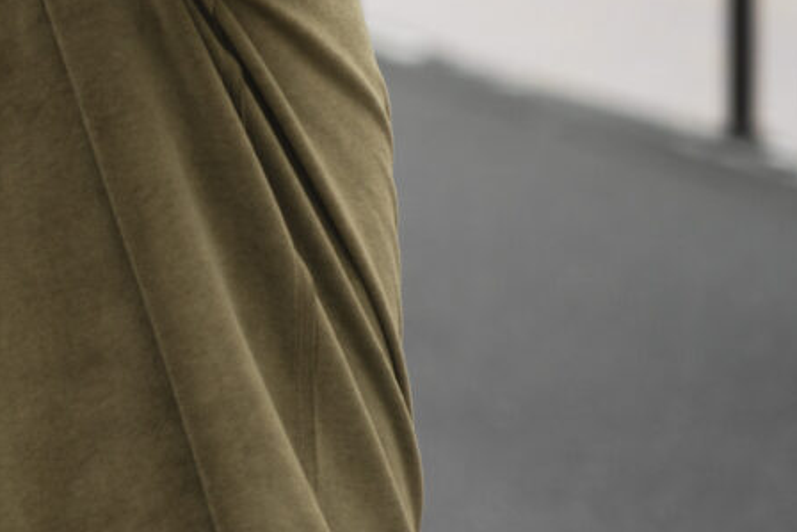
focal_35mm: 240
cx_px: -304
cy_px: -6
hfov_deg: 8.4
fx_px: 5315
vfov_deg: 5.7
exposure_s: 1/125
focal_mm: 70
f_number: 2.8
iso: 500
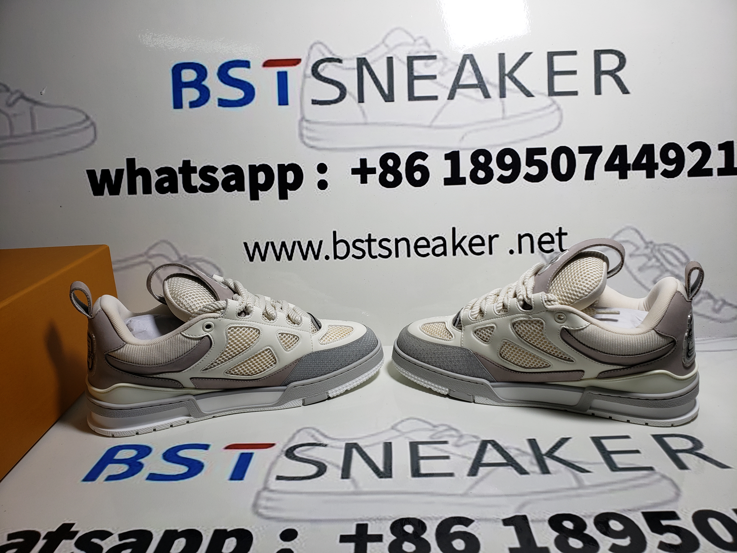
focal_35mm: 26
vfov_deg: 53.1
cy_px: 276
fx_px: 554
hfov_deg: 67.3
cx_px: 368
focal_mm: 4.3
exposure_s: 1/319
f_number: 2.4
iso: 50
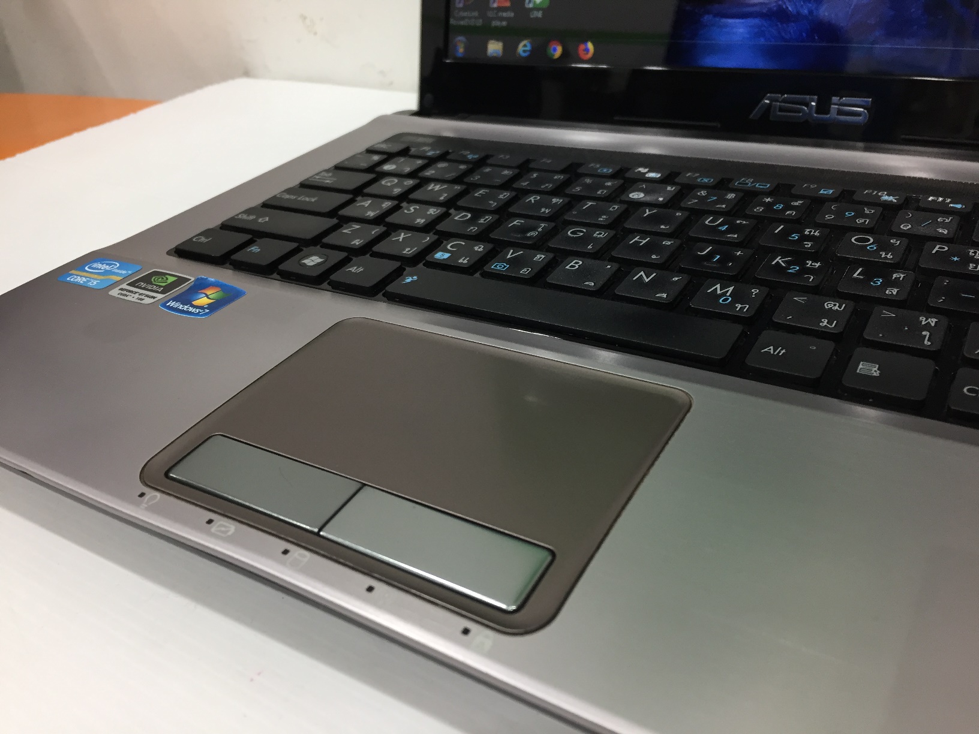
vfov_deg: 48.2
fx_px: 820
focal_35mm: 29
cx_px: 490
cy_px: 367
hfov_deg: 61.7
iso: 100
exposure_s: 1/33
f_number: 2.2
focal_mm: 4.15
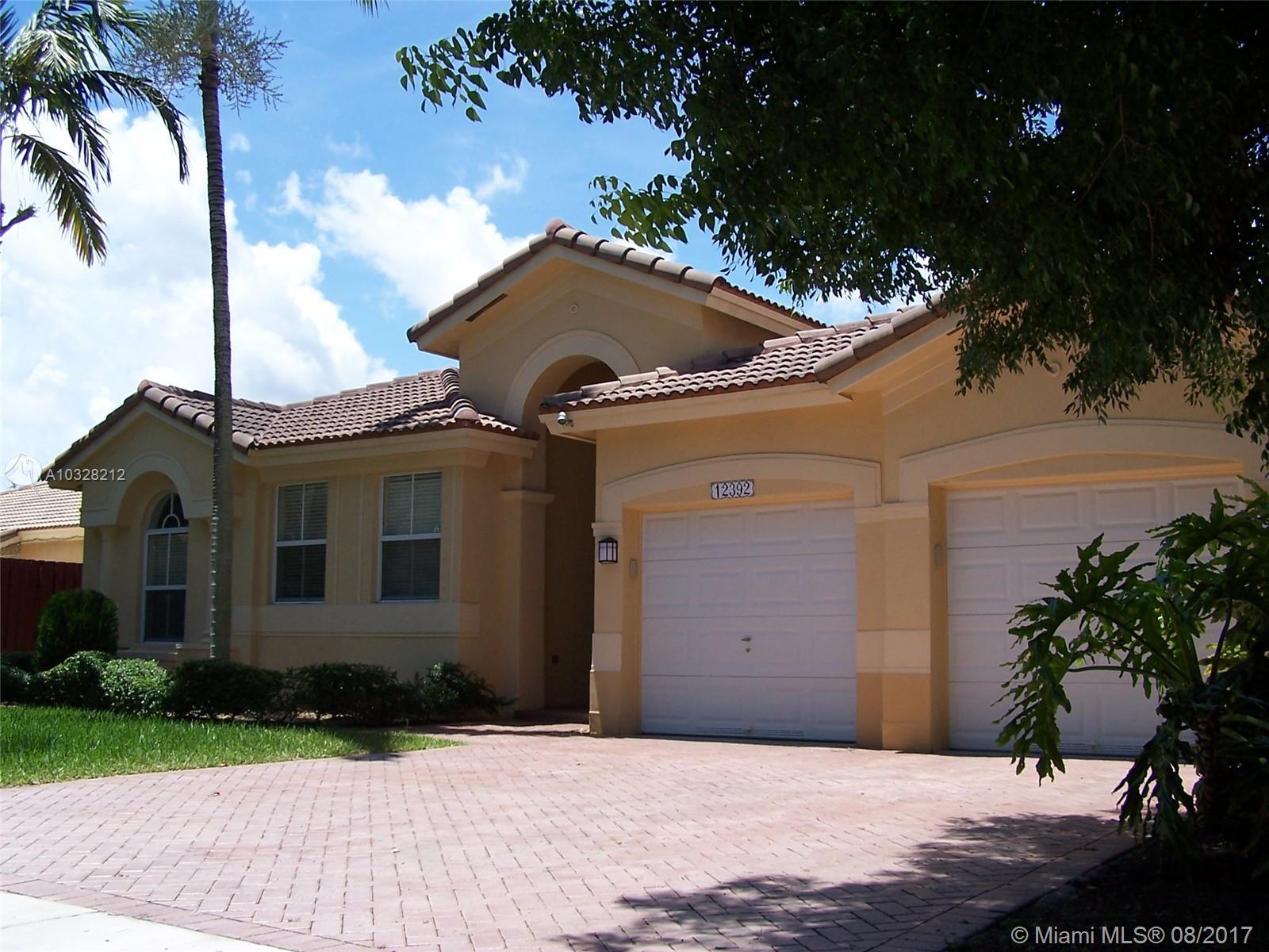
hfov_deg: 49.0
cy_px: 476
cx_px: 634
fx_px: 1393
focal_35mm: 38
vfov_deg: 37.7
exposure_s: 1/500
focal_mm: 6.3
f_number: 4
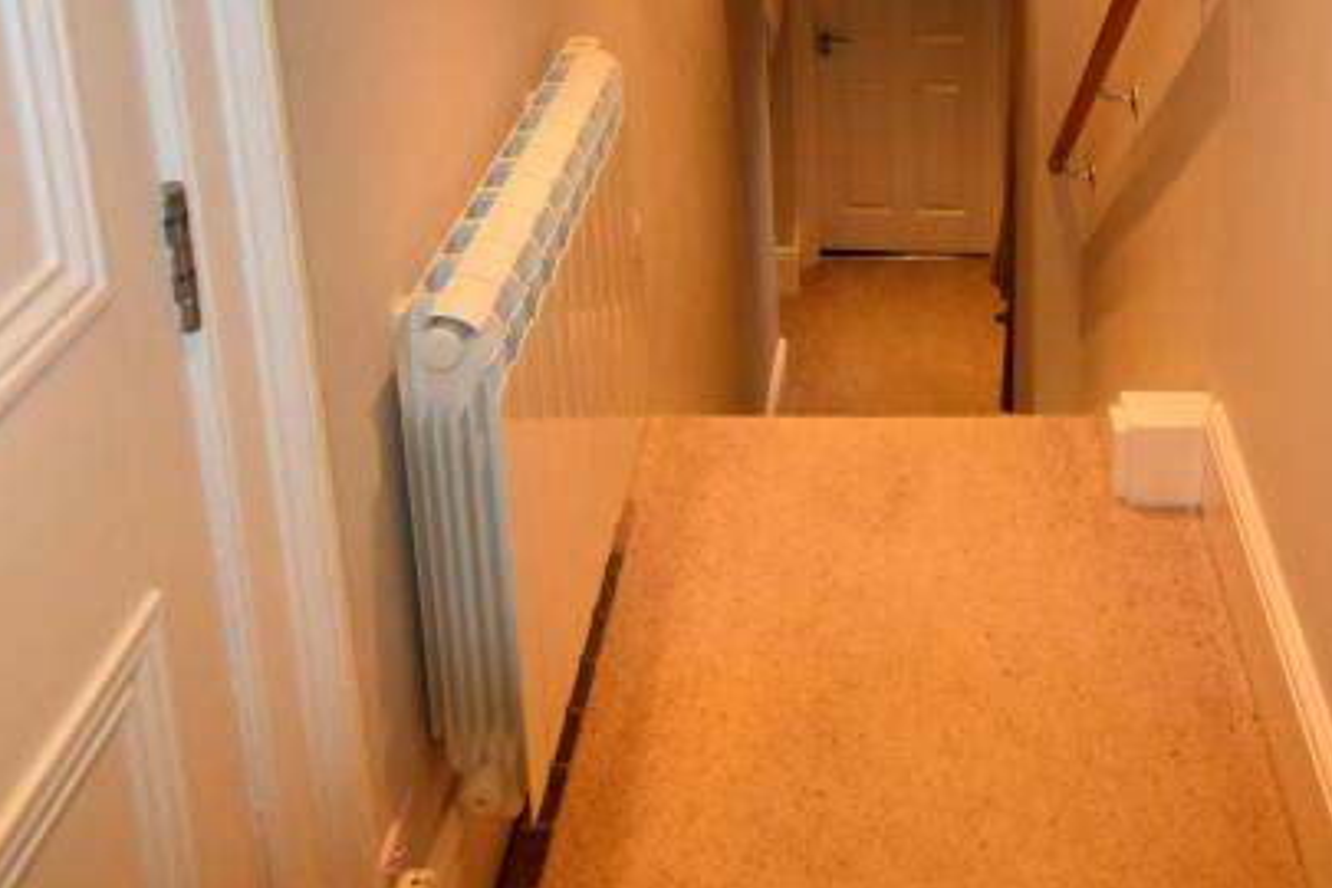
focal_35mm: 44
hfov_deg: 44.2
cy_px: -90
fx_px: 1614
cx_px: 885
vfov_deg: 28.0
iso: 800
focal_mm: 11.5
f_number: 4.5
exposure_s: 1/80
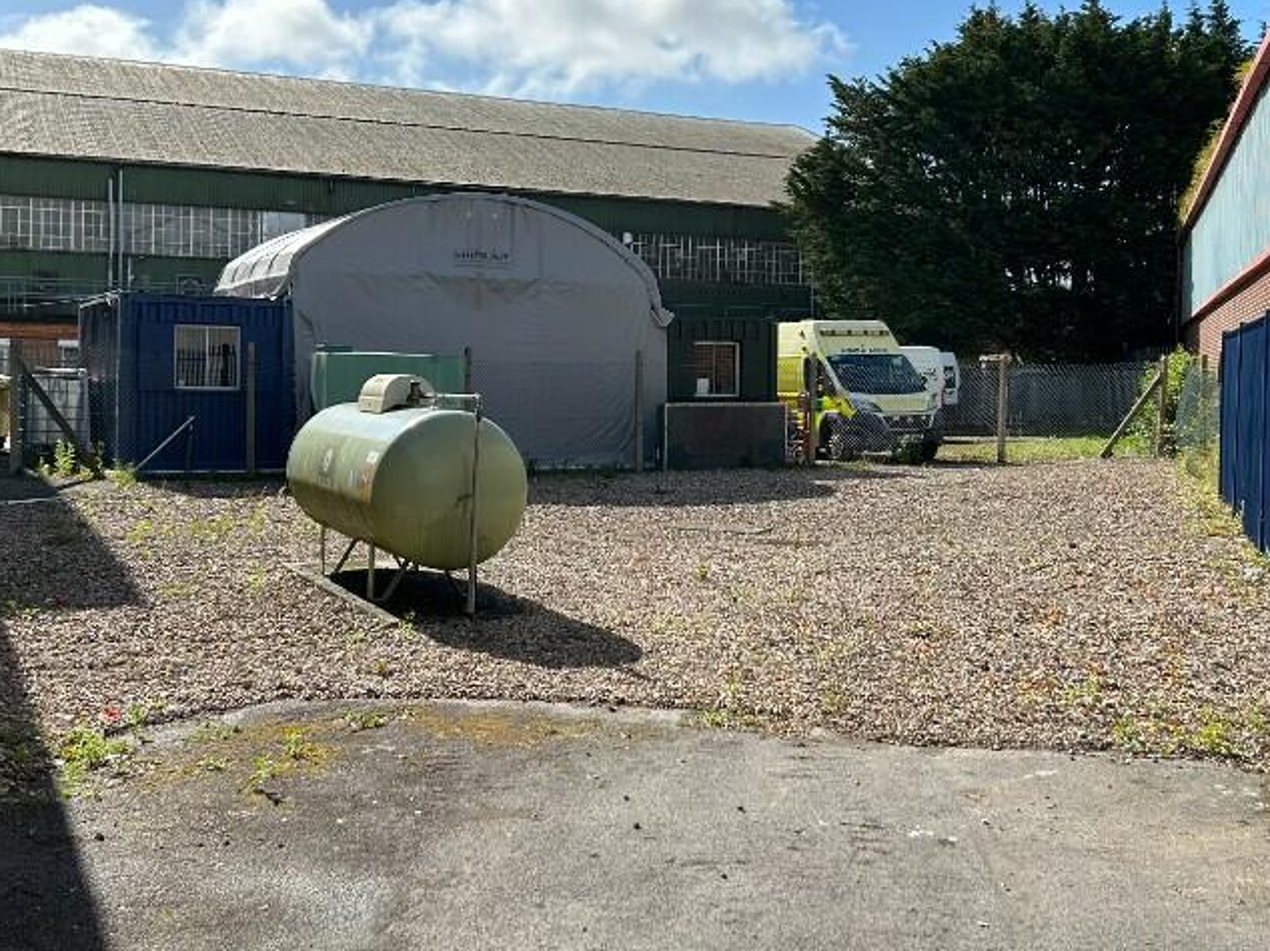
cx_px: 633
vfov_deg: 34.3
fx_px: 1540
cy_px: 406
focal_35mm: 42
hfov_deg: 44.8
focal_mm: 5.7
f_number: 1.5
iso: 50
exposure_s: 1/4274
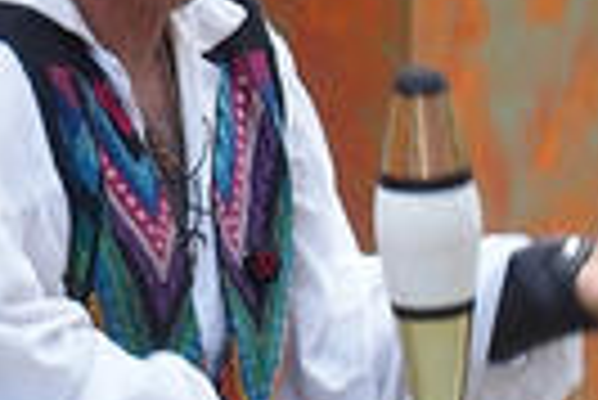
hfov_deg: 4.0
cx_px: 166
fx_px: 8481
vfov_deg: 2.7
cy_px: 126
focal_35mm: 510
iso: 100
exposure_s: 1/250
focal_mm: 28.8
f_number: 3.5
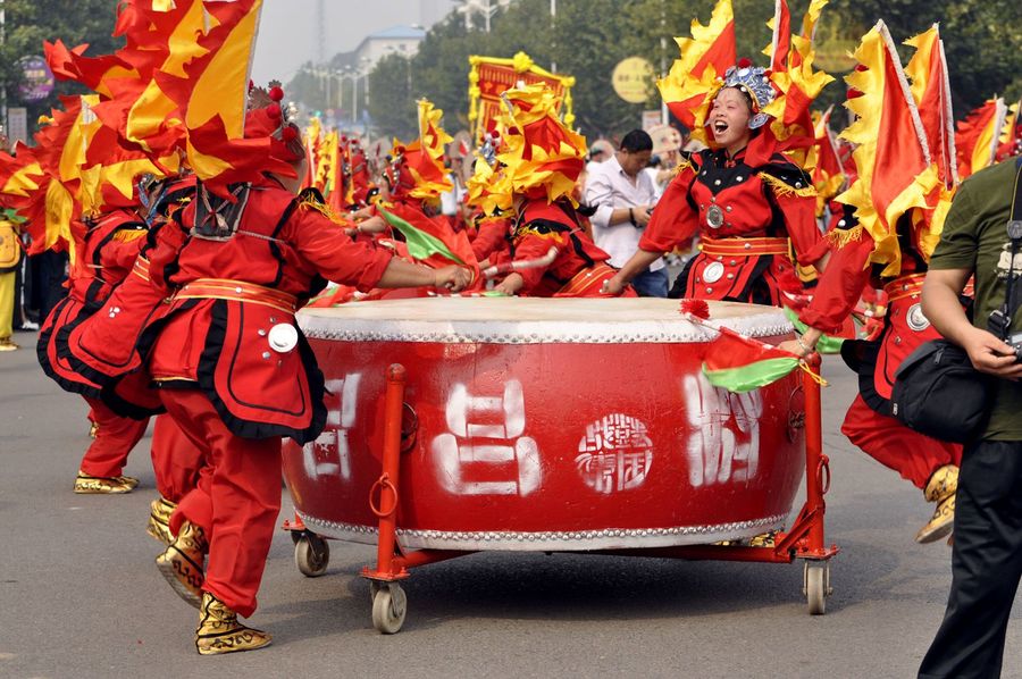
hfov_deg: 19.5
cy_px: 340
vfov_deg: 13.0
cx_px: 511
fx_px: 2978
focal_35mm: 105
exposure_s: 1/640
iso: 200
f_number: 5.6
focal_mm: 70
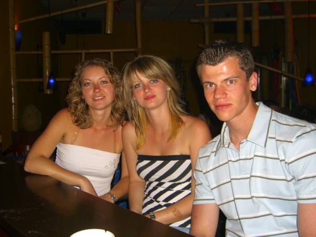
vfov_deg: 37.7
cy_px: 118
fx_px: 347
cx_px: 158
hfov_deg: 49.0
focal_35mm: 38
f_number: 2.8
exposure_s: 1/60
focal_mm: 7.9
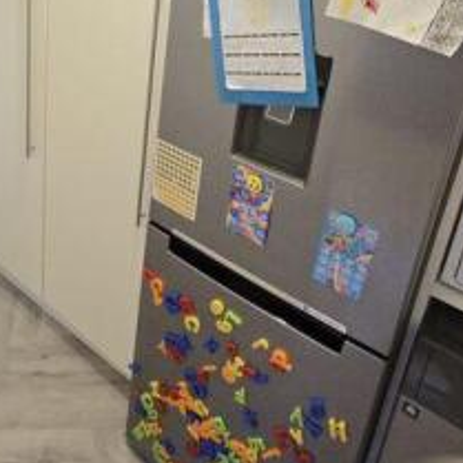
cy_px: 81
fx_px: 484
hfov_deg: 49.7
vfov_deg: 47.8
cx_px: 134
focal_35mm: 32
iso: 200
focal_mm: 2.2
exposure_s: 1/50
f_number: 2.2
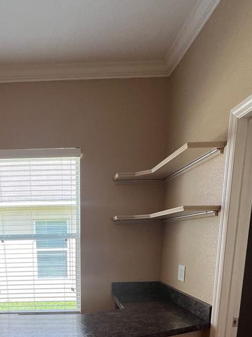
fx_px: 282
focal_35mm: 29
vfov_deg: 54.0
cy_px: 303
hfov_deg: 46.2
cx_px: 59
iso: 40
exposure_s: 1/120
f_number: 1.8
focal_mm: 1.57
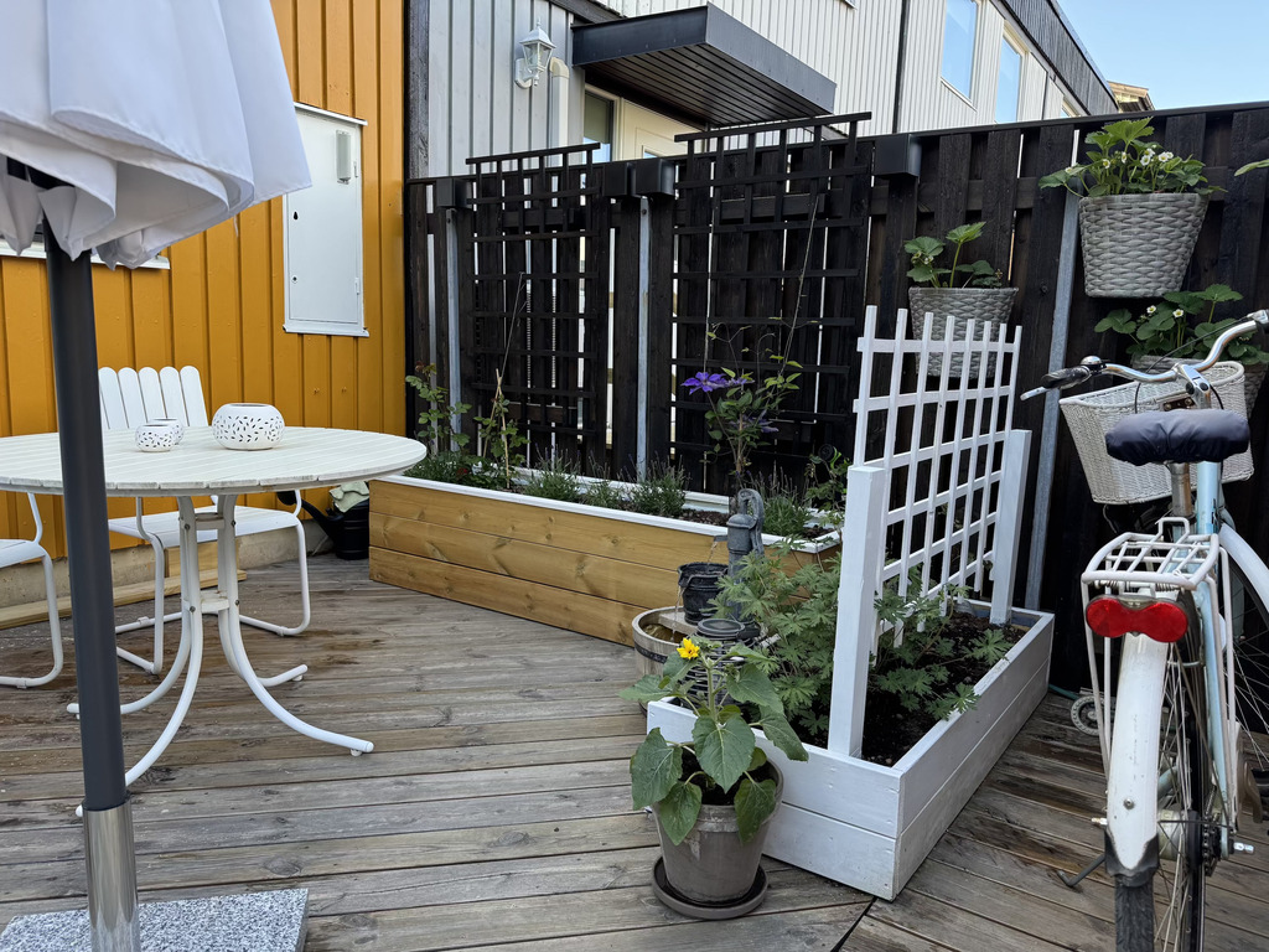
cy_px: 476
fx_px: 880
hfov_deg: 71.6
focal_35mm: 24
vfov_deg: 56.8
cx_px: 634
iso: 64
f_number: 1.78
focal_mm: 6.76
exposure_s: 1/166
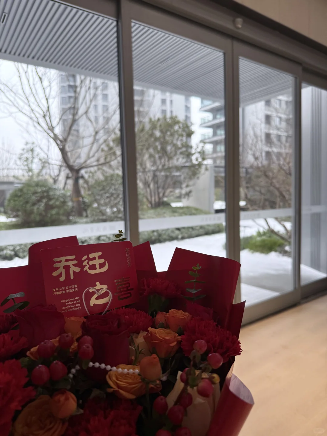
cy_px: 218
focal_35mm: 24
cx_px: 164
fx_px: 302
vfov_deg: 71.6
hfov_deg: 56.8
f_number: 1.78
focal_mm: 6.76
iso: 125
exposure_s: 1/50
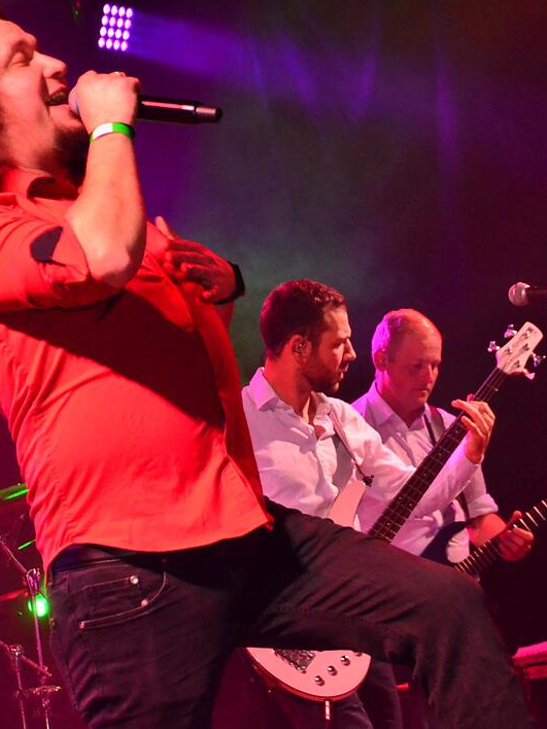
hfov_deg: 12.3
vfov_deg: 16.3
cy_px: 362
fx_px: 2544
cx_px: 338
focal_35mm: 121
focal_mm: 55
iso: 3200
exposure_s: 1/125
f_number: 5.6
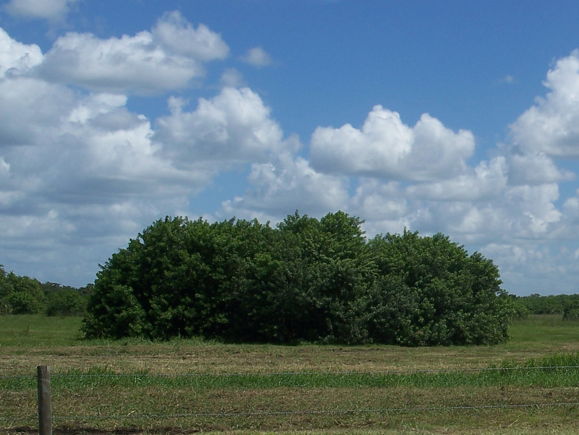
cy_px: 265
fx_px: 1355
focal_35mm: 81
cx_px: 581
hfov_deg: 23.1
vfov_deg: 18.2
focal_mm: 7.8
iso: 64
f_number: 5.6
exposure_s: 1/500
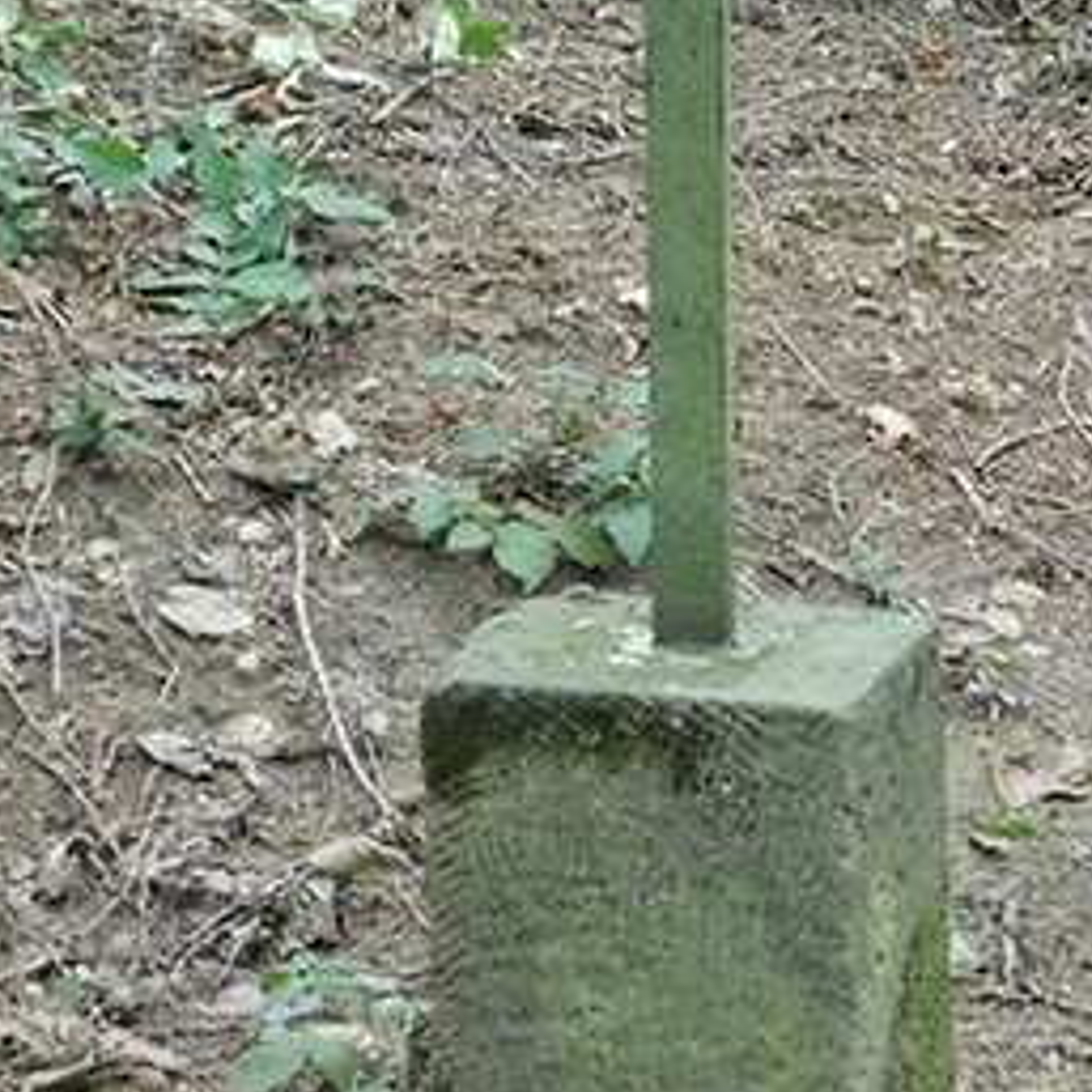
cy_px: 119
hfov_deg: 14.0
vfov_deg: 13.9
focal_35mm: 124
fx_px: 4426
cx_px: 714
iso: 800
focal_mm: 6.3
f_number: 3.5
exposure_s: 1/50
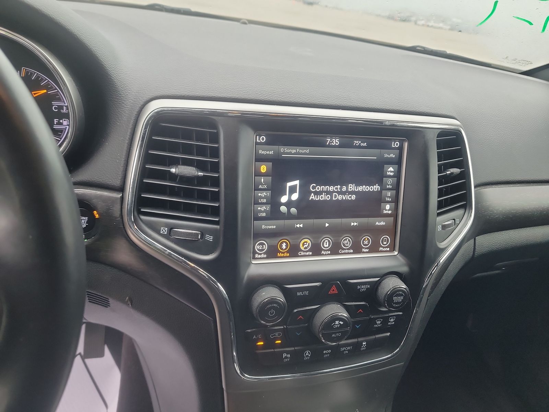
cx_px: 274
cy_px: 206
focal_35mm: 24
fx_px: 381
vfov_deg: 56.8
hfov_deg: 71.6
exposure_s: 1/59
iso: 353
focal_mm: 6.7
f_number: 1.8
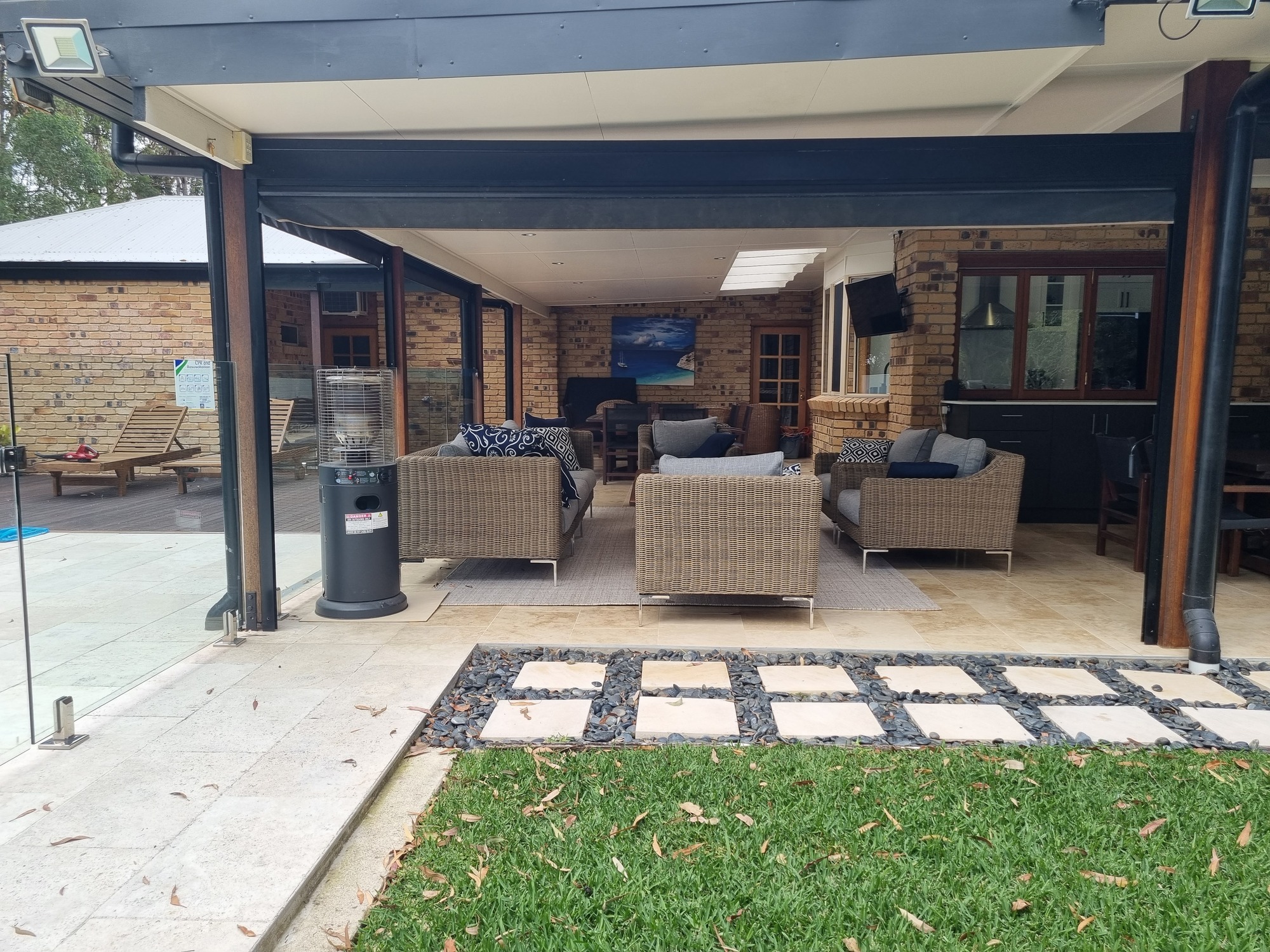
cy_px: 476
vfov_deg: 53.1
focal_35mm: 26
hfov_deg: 67.3
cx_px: 635
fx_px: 954
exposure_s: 1/950
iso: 50
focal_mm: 5.4
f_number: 1.8
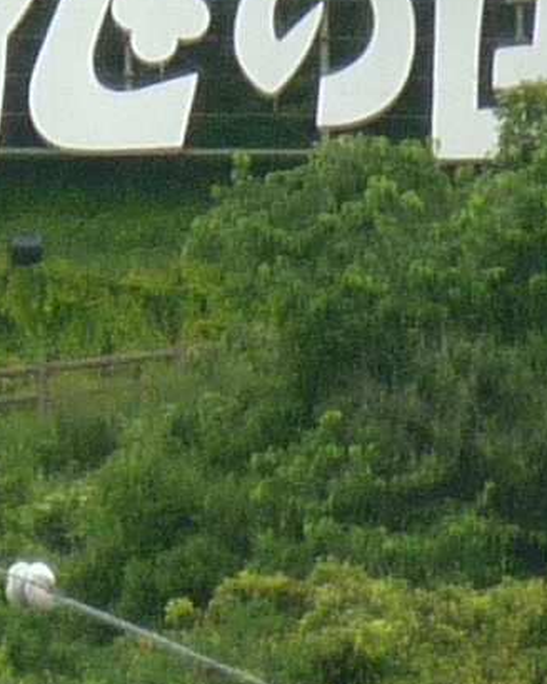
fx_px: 23393
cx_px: -180
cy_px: -292
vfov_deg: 1.7
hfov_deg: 1.3
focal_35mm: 1156
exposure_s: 1/125
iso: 80
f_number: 5.9
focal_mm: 22
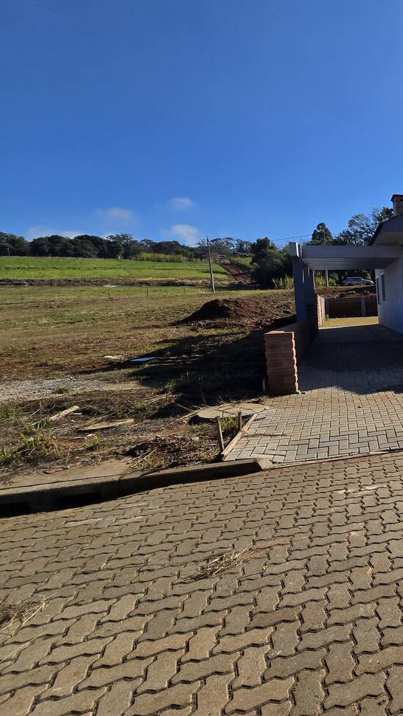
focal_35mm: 21
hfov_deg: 37.2
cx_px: 506
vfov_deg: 83.8
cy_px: 347
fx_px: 399
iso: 50
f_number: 2.2
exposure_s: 1/3390
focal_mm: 2.2
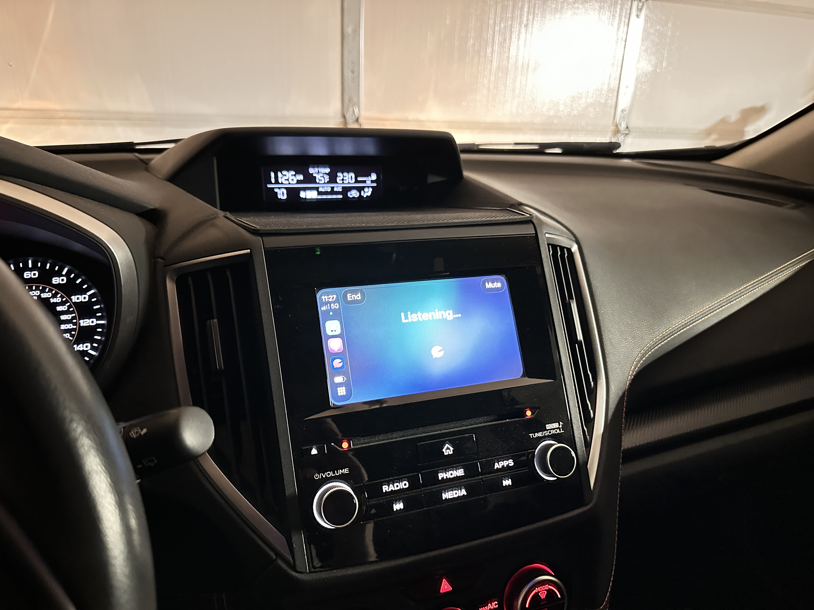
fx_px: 564
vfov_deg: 56.8
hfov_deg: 71.6
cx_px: 407
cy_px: 305
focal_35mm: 24
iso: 3200
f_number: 1.78
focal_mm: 6.86
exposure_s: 1/15
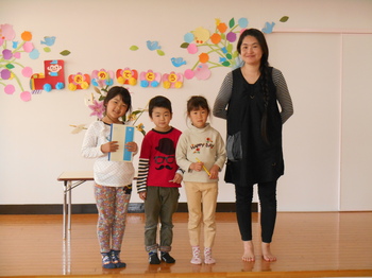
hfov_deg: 27.8
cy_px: 139
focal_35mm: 70
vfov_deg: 21.0
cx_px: 186
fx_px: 752
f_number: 4.5
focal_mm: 12.5
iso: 400
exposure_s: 1/60
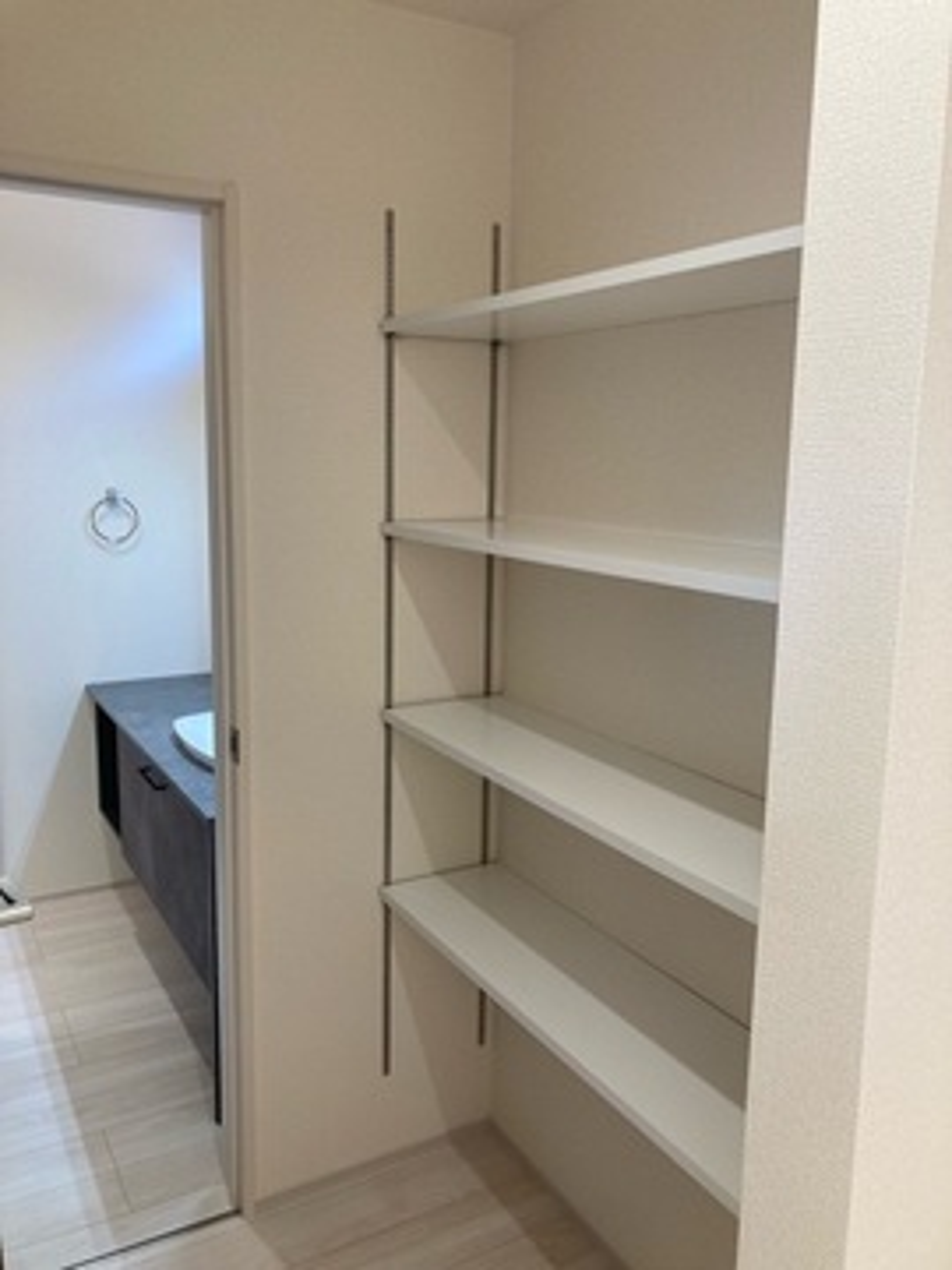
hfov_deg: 49.7
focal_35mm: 28
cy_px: 635
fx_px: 1027
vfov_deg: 63.4
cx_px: 476
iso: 50
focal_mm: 3.99
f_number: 1.8
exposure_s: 1/50
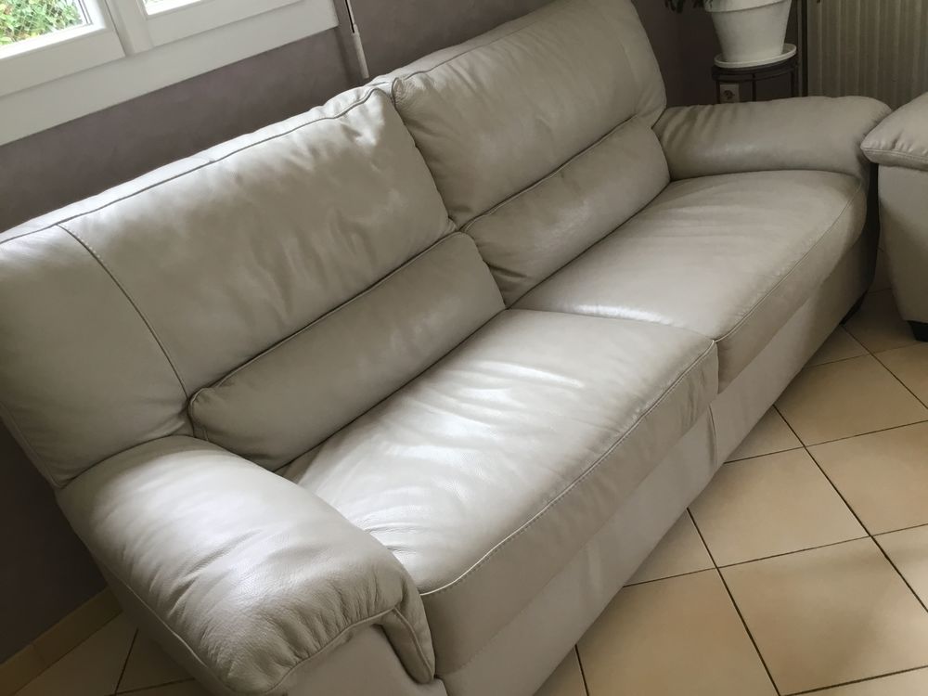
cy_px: 348
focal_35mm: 31
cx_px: 464
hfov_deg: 58.4
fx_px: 831
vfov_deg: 45.4
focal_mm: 3.3
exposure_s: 1/33
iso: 64
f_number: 2.4
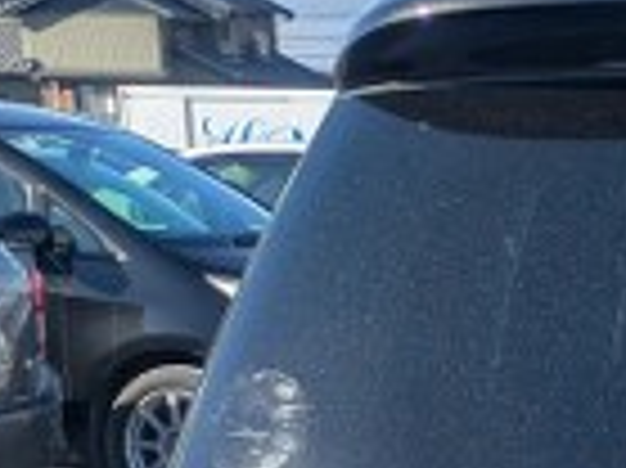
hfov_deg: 12.6
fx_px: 2602
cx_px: 1079
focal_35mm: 144
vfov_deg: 9.6
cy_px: 918
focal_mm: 5.43
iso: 46
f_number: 1.89
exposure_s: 1/1393
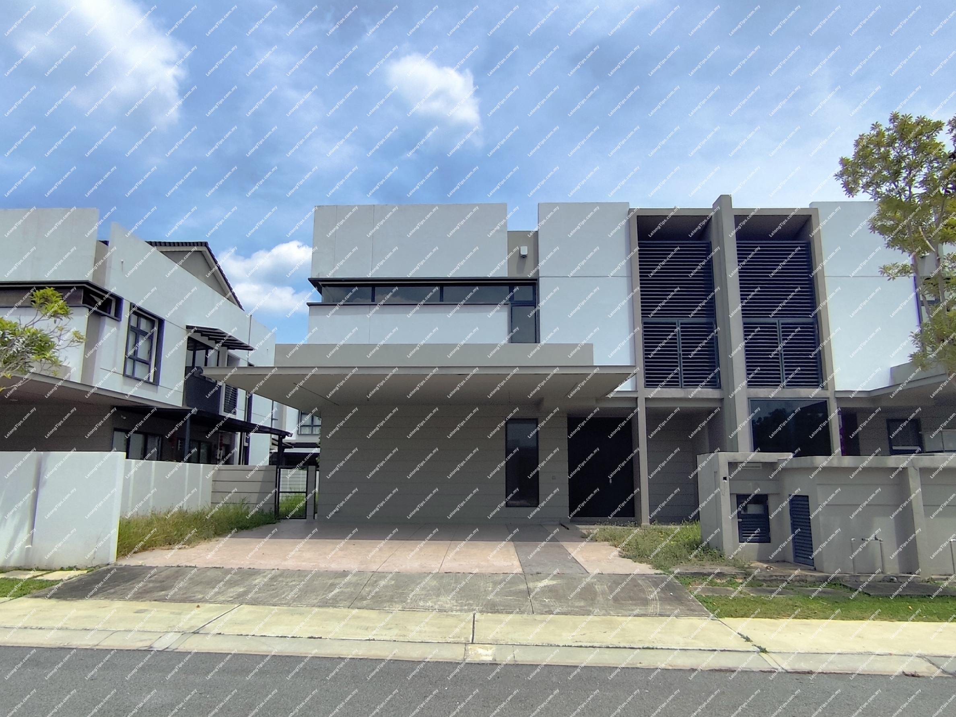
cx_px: 478
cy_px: 358
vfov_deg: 68.7
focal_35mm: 19
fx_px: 525
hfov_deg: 84.7
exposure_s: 1/2182
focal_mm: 1.65
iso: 50
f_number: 2.2
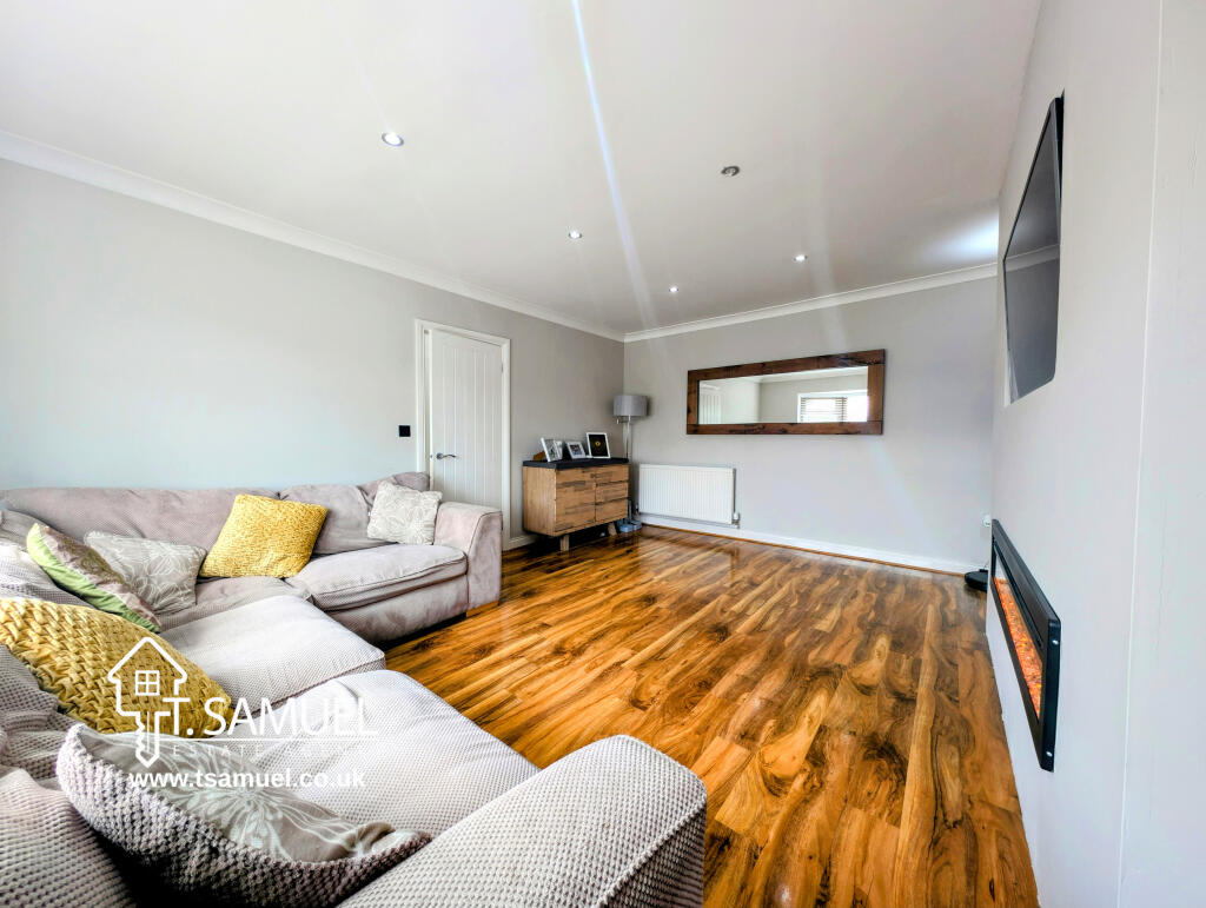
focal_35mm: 12
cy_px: 454
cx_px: 603
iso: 40
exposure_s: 1/37.7
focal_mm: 2.23
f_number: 1.95
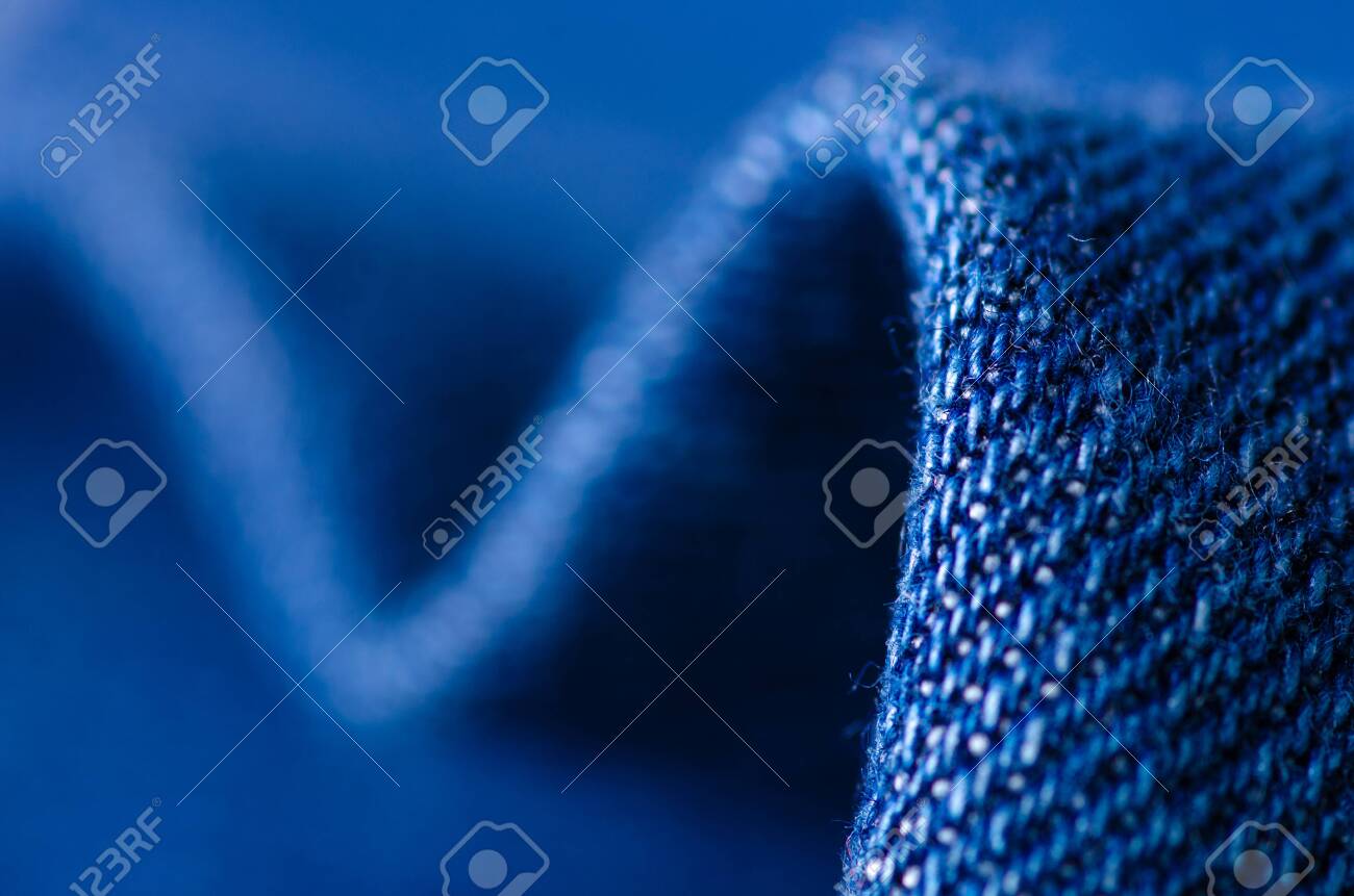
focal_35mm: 150
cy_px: 448
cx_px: 677
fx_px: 5630
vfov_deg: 9.1
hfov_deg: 13.7
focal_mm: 100
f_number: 10
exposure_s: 1/200
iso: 100
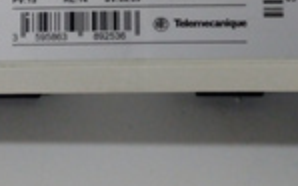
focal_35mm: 96
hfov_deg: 21.6
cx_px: 154
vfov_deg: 12.3
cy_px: -165
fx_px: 779
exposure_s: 1/33
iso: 261
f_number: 2
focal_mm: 3.79
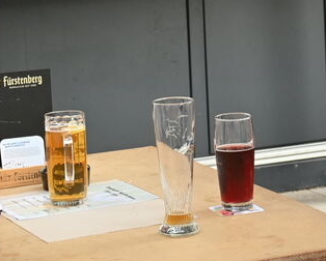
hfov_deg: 10.7
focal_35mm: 179
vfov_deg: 8.6
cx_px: 346
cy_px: 18
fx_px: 1729
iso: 800
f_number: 6.3
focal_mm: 50
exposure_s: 1/160
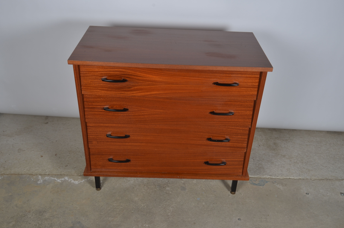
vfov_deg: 36.7
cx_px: 172
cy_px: 114
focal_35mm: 36
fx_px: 343
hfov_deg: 53.2
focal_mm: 24
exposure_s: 1/125
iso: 100
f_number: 11
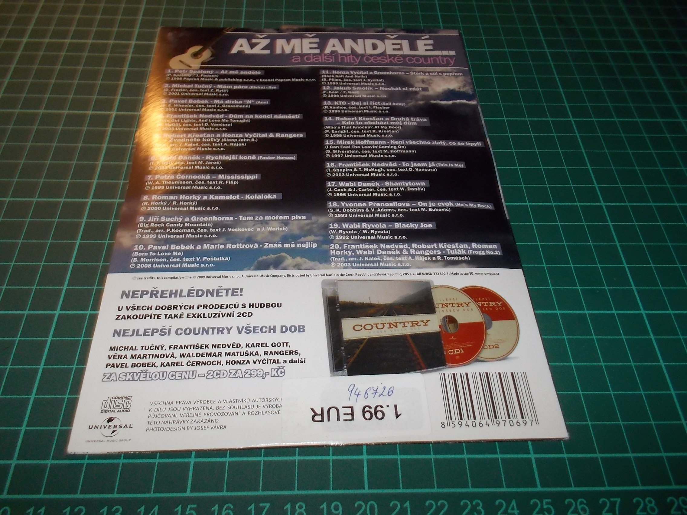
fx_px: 576
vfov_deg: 48.2
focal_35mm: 29
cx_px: 344
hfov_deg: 61.7
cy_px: 258
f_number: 3.3
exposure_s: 1/30
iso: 200
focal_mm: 4.1
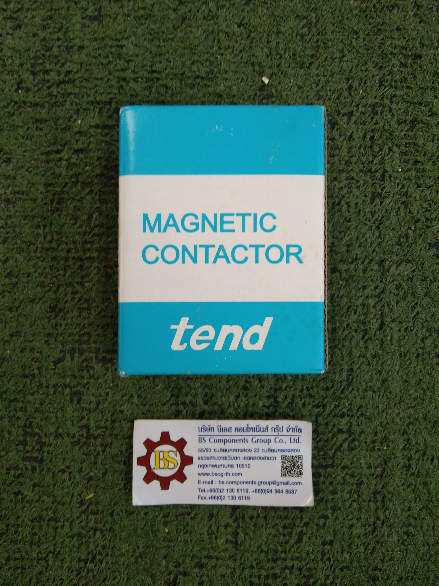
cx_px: 220
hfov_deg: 46.8
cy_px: 293
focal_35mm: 30
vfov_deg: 60.0
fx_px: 507
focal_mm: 3.65
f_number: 2.2
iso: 63
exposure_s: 1/100
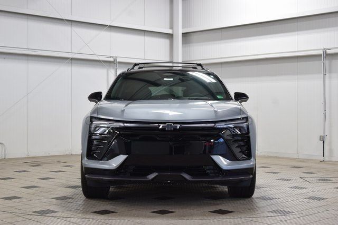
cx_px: 169
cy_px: 112
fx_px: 563
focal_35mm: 60
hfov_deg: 33.4
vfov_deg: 22.6
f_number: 6.3
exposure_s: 1/15
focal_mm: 40
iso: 400
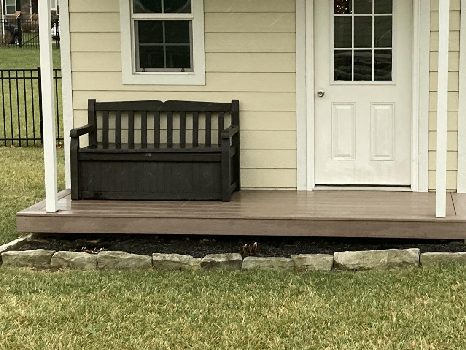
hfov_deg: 25.5
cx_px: 322
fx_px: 1023
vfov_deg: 19.4
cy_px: 161
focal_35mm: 76
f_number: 1.8
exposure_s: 1/60
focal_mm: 3.99
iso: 125
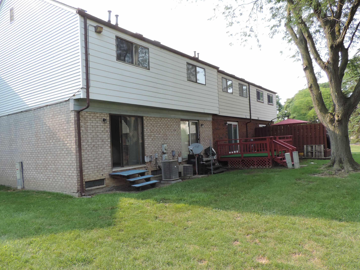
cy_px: 142
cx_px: 166
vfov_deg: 53.0
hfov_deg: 67.2
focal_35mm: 26
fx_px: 270
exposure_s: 1/200
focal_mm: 4.3
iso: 80
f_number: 3
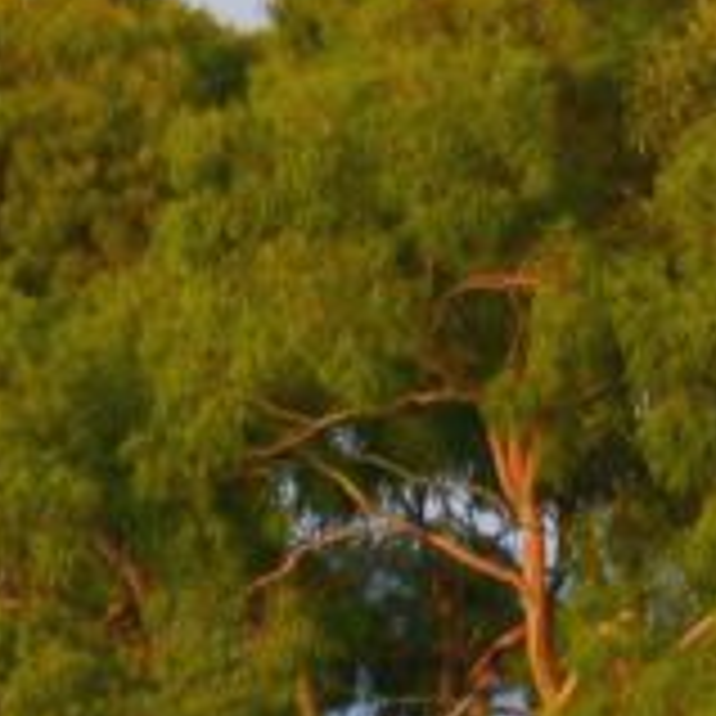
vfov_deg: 3.2
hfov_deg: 3.1
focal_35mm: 555
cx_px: 1621
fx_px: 12988
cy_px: 344
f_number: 5.6
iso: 160
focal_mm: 30
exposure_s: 1/200
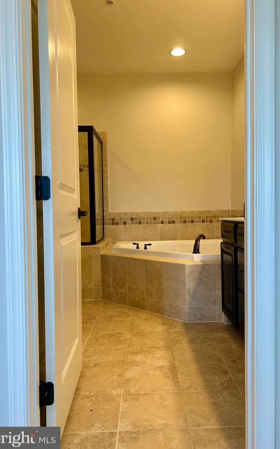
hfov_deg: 44.5
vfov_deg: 66.5
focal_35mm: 28
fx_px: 342
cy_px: 223
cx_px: 157
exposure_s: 1/120
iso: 80
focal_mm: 5.7
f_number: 1.5
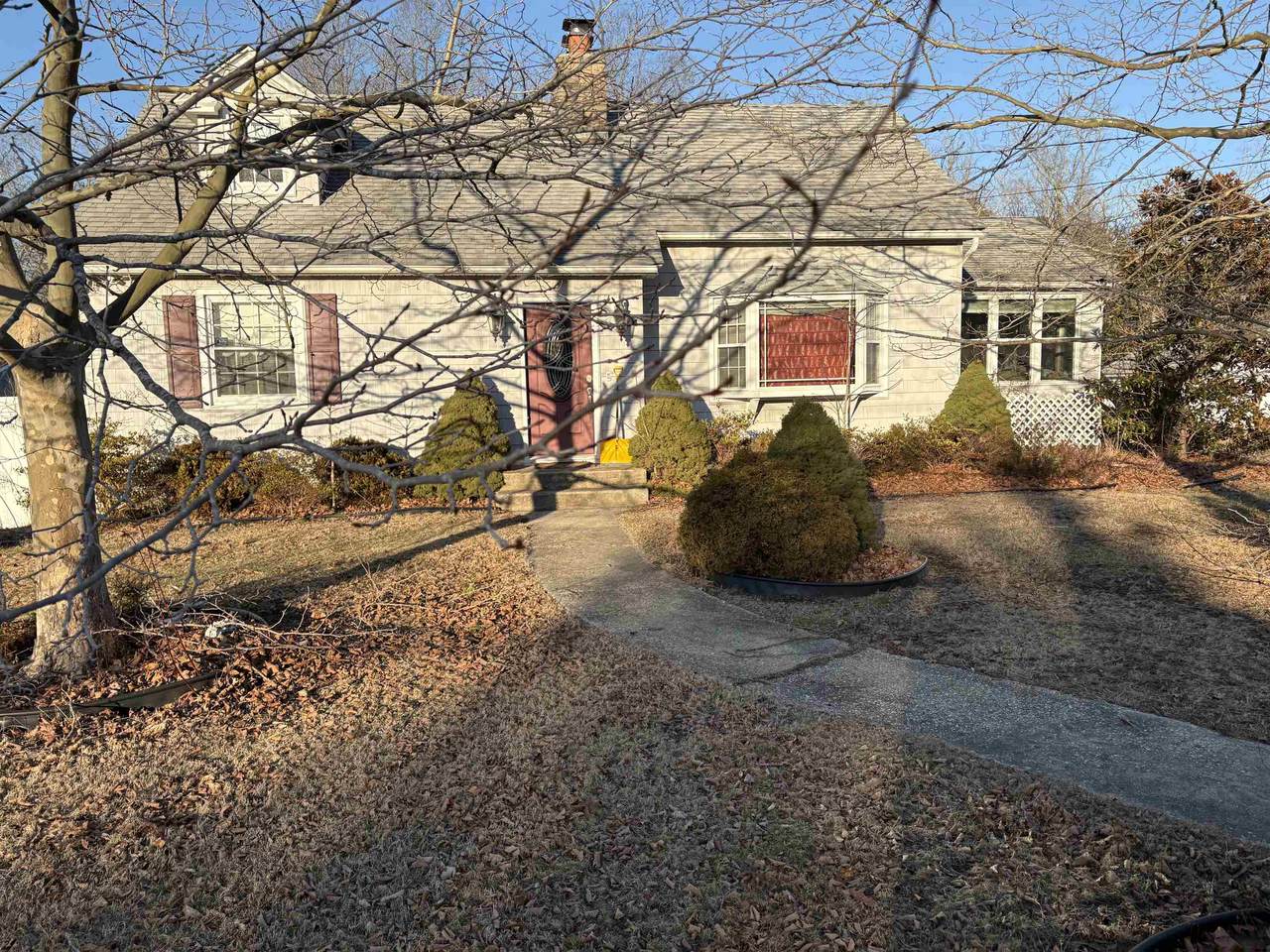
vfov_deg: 53.1
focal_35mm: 26
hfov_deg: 67.3
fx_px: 954
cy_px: 476
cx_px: 635
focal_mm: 5.96
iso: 50
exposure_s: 1/1901
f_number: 1.6
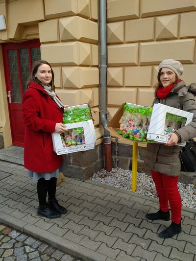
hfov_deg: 51.4
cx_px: 98
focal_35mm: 27
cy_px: 130
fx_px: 204
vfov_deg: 65.3
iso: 50
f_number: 2.2
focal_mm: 4.75
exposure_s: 1/272
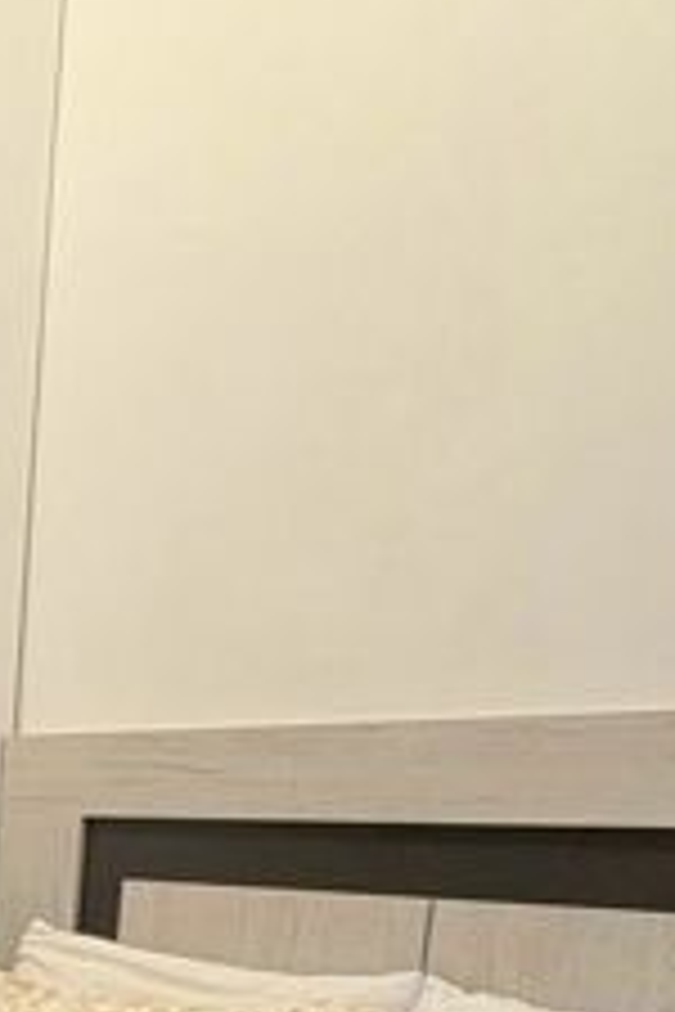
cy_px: 1183
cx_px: -310
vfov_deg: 31.1
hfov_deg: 21.2
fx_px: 1547
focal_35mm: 55
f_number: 2.2
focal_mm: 2.22
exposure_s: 1/100
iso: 200
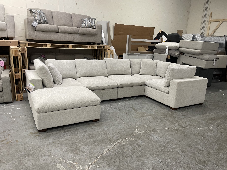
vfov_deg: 53.1
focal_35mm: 26
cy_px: 83
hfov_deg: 67.3
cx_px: 116
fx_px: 171
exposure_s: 1/60
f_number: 1.6
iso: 160
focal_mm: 5.1
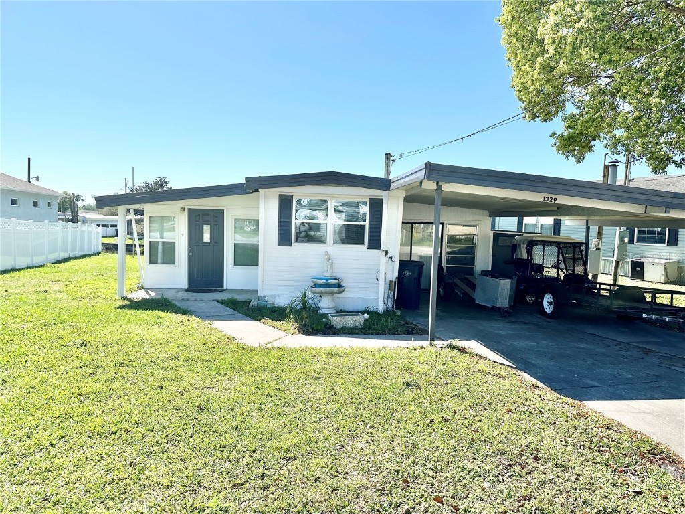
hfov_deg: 71.6
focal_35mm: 24
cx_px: 342
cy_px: 257
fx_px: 475
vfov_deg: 56.8
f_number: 1.78
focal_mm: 6.86
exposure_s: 1/5000
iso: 80
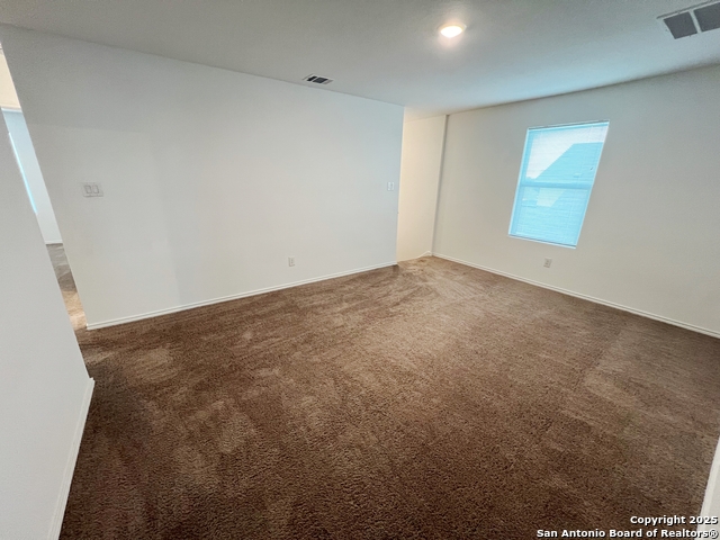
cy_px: 270
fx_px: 270
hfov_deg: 106.2
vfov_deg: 89.9
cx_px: 360
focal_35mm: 13
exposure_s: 1/60
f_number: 1.8
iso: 320
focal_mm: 1.57
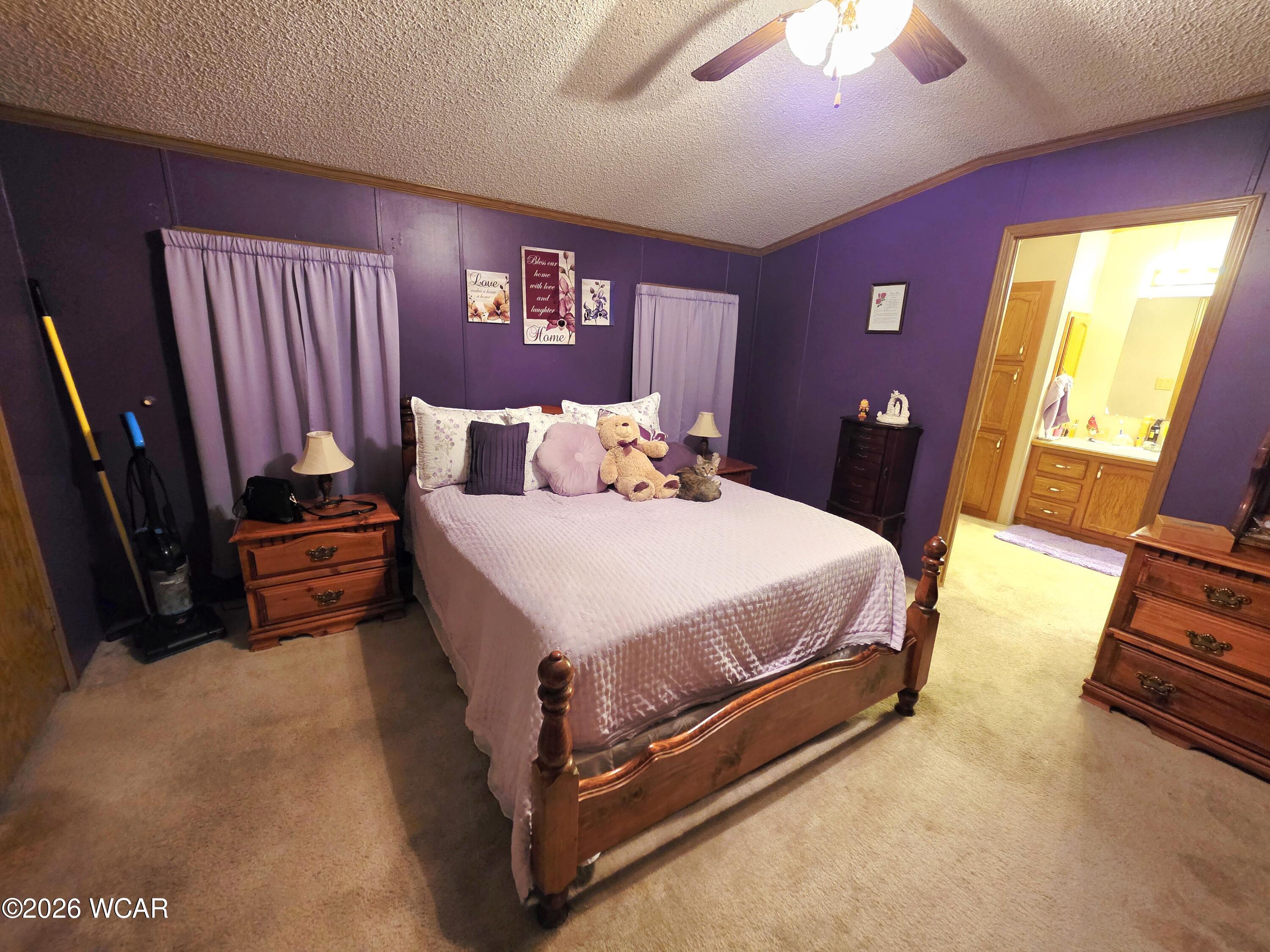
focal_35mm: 13
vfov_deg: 89.9
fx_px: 477
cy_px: 476
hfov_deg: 106.2
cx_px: 635
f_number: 1.9
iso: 640
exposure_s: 1/60.2
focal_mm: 2.2
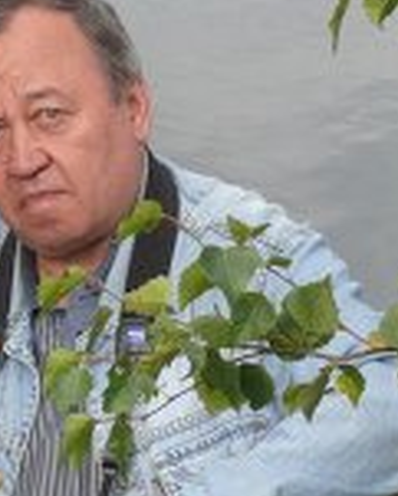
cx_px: 113
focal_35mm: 263
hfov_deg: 5.9
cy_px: 406
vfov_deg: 7.3
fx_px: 3869
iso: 100
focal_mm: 24.9
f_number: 4
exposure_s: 1/250
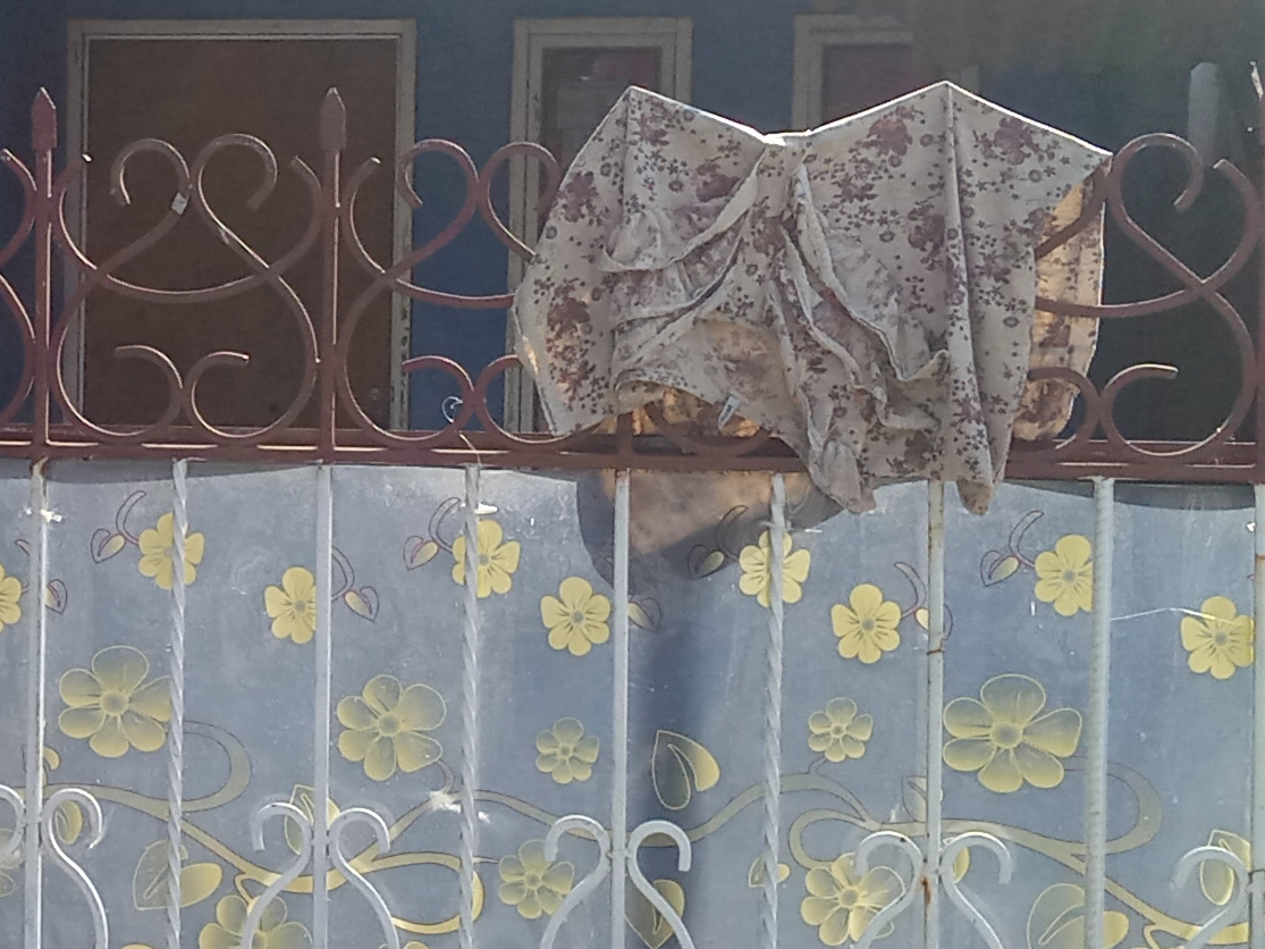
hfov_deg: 22.7
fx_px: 2996
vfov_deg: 18.0
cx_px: -75
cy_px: 426
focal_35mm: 82
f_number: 2.2
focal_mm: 3.73
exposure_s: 1/925
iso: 114
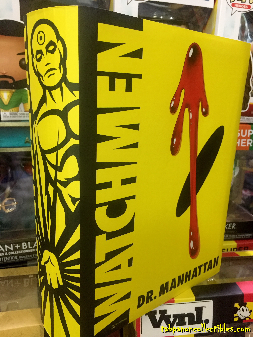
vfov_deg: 61.7
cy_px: 168
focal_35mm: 29
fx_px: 283
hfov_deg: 48.2
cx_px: 126
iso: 250
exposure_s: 1/20
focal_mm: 4.15
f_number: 2.2
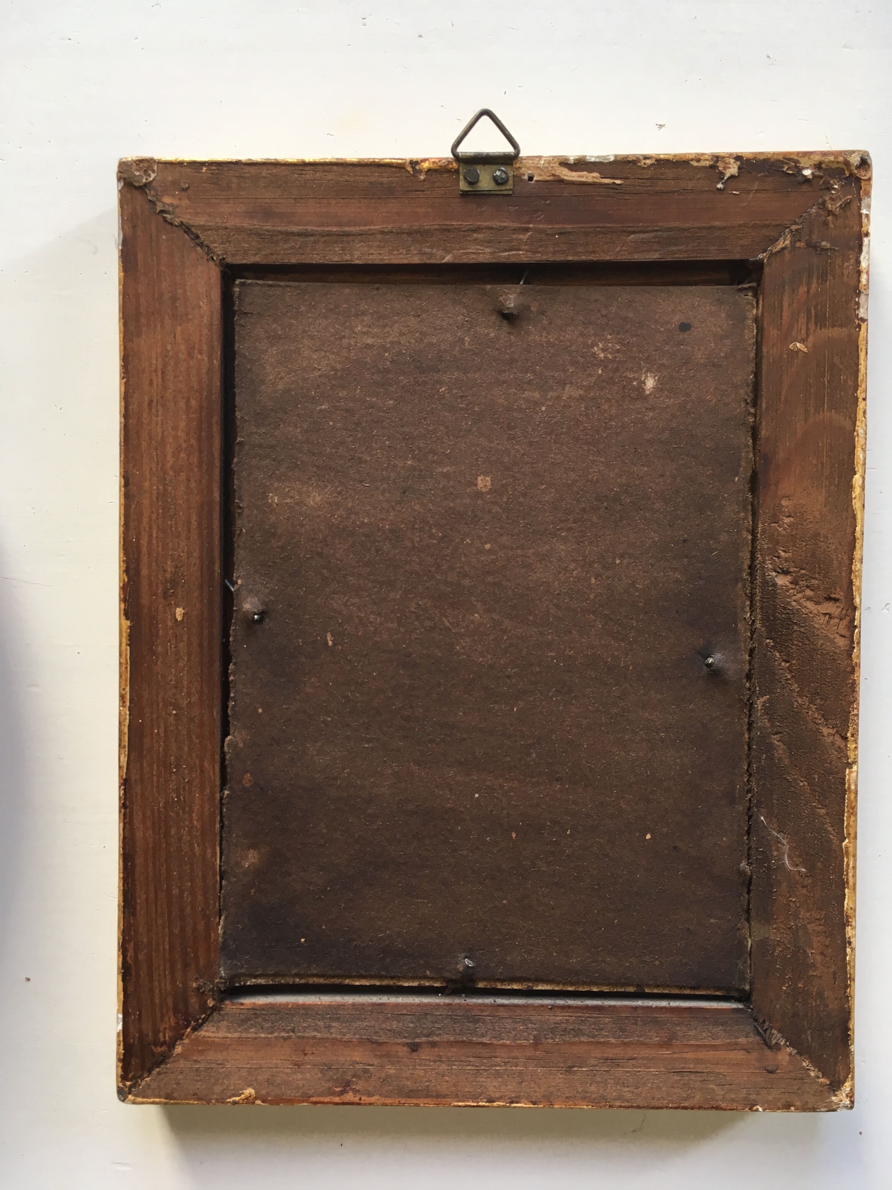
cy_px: 595
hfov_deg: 48.2
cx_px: 446
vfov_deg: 61.7
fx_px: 996
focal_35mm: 29
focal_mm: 4.15
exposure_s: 1/33
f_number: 2.2
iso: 25
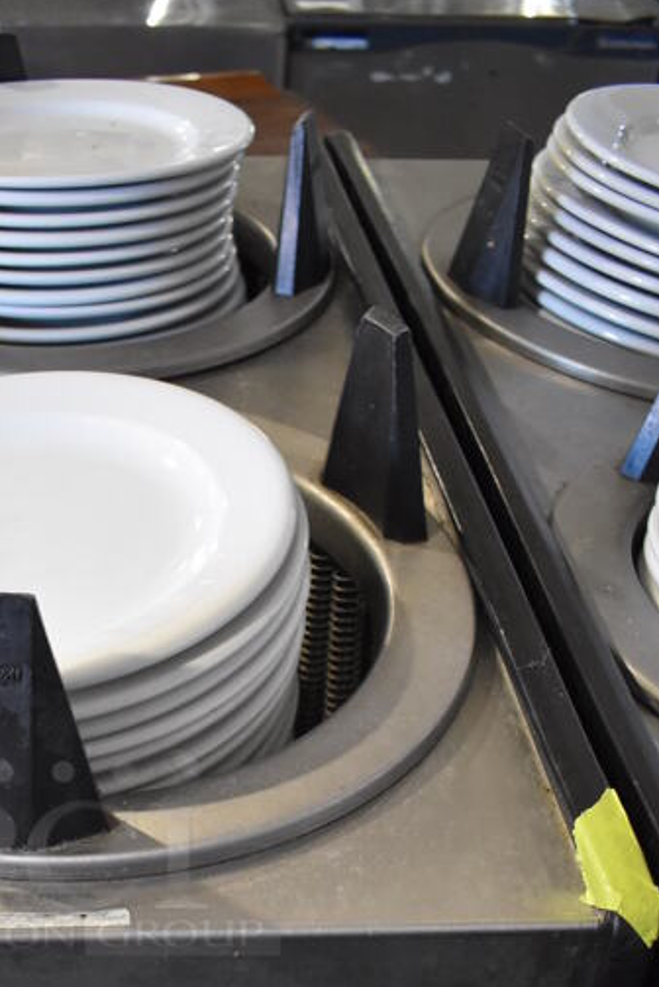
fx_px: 1344
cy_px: 853
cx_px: 63
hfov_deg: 26.6
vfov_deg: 38.1
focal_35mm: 49
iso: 2200
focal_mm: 18
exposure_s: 1/125
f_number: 3.5
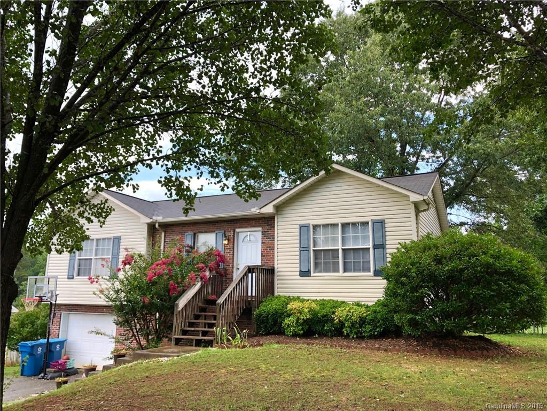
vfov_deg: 49.7
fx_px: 442
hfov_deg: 63.4
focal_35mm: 28
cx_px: 274
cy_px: 206
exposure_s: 1/120
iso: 20
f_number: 1.8
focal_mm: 3.99
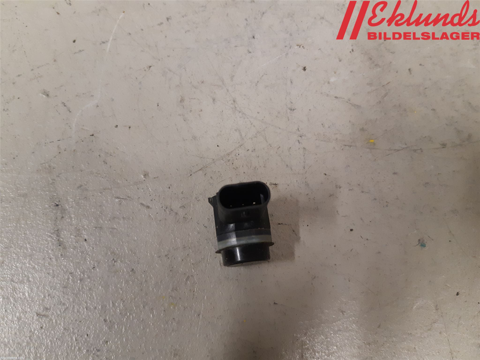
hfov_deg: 67.3
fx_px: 361
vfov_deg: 53.1
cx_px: 240
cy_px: 180
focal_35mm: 26
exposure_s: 1/50
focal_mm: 3.93
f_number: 1.7
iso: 250
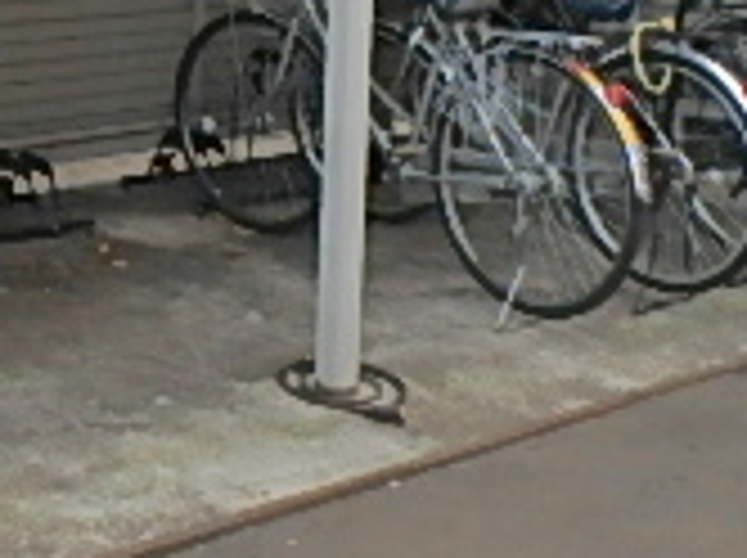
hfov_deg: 23.2
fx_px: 1745
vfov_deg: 17.1
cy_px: -176
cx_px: 4
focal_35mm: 81
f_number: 3.5
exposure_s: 1/320
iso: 125
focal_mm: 3.7
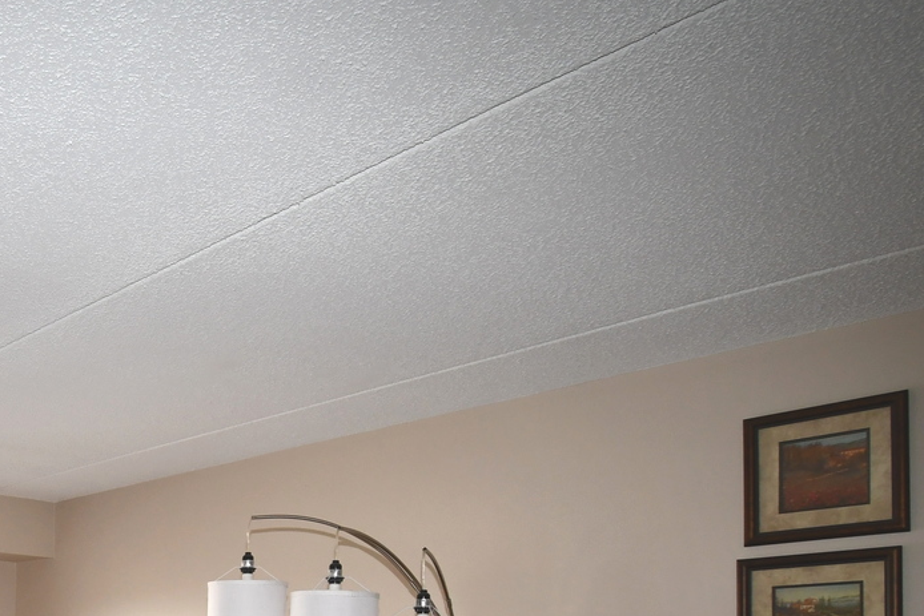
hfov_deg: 46.5
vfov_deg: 33.3
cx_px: 21
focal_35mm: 35
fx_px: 898
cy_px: 668
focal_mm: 10
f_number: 4.5
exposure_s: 1/60
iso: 500
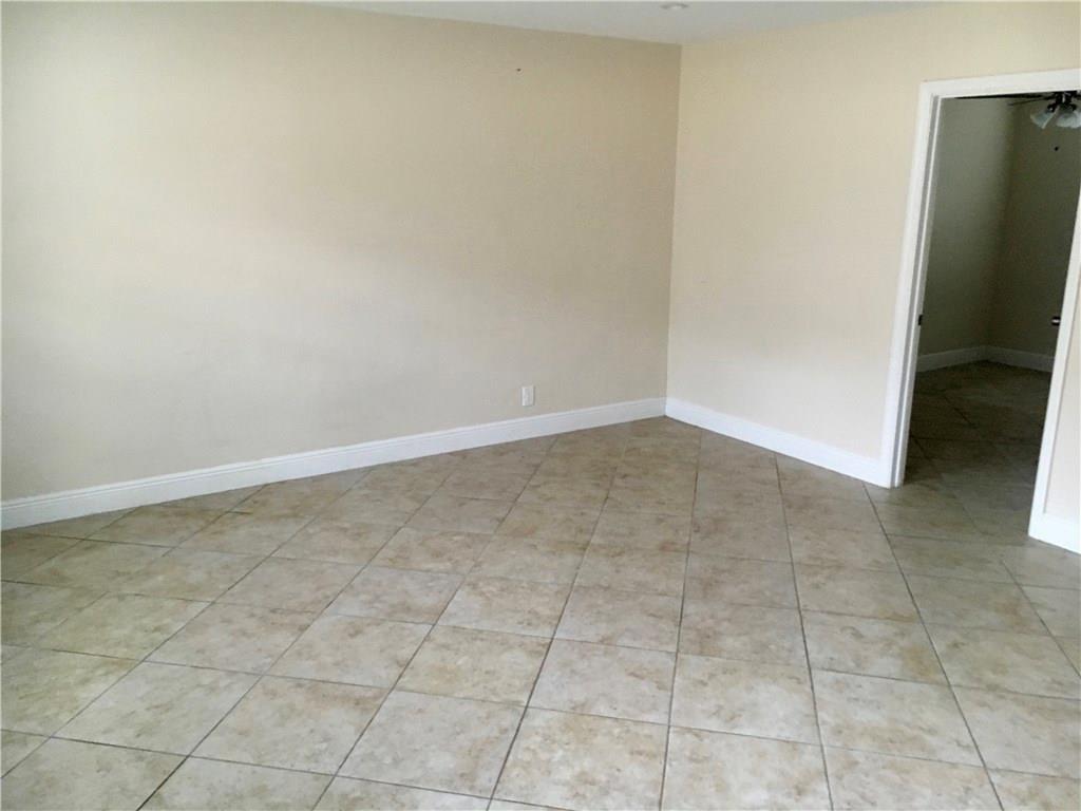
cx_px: 540
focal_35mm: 29
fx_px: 906
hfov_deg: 61.7
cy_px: 406
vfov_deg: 48.2
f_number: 2.2
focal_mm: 4.15
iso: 125
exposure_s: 1/30
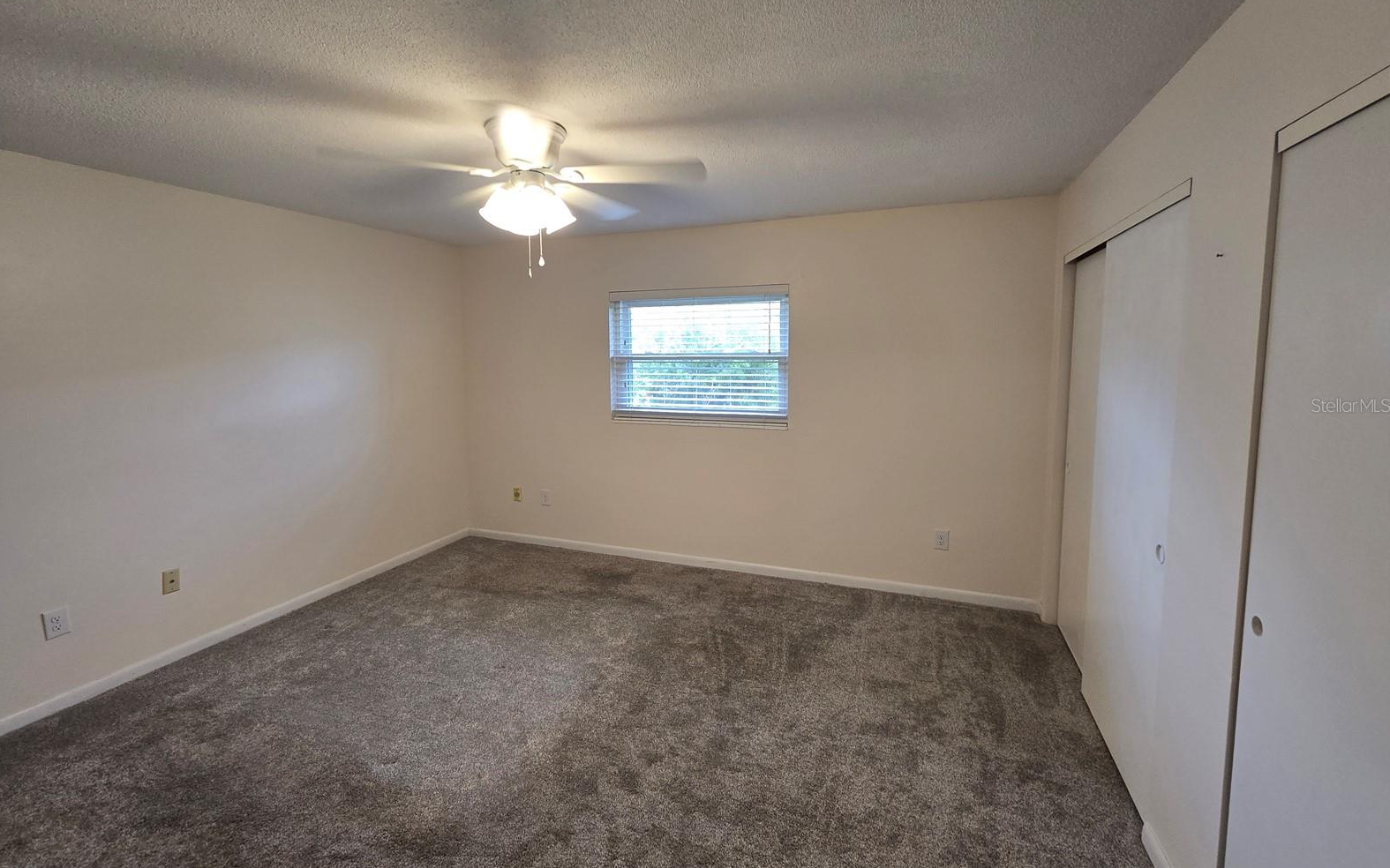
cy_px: 405
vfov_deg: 78.5
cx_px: 688
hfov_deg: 105.3
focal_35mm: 14
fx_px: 530
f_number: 2.2
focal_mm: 2.2
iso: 125
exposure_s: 1/60
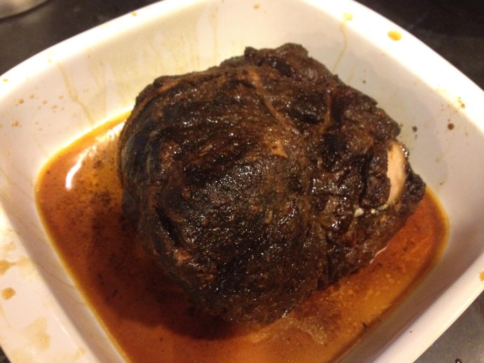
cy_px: 182
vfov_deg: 40.7
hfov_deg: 52.6
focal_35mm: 35
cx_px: 242
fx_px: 489
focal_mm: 4.28
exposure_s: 1/17
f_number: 2.4
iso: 400
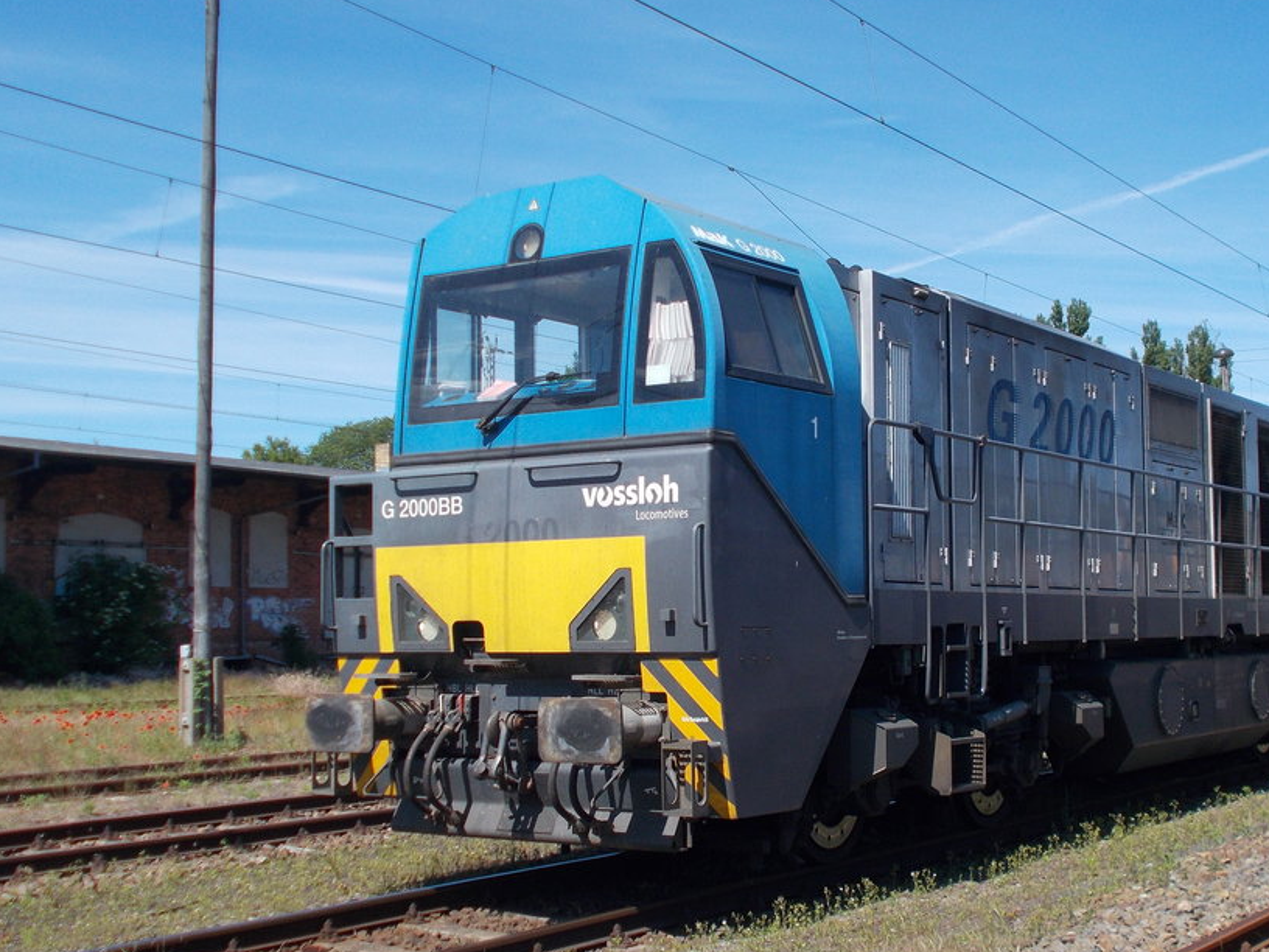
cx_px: 778
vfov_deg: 29.1
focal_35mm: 50
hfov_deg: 38.0
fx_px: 1833
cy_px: 527
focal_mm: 6
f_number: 9.2
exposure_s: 1/125
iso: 80
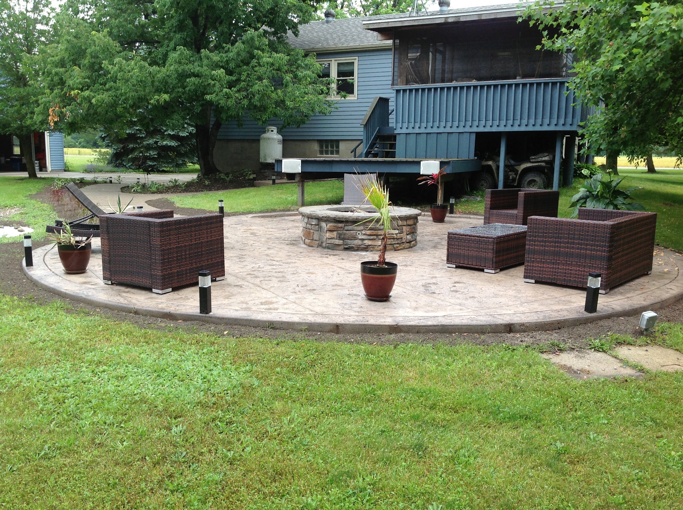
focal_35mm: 35
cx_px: 342
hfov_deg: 52.7
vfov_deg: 40.6
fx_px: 690
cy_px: 255
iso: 50
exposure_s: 1/570
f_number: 2.4
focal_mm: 4.28
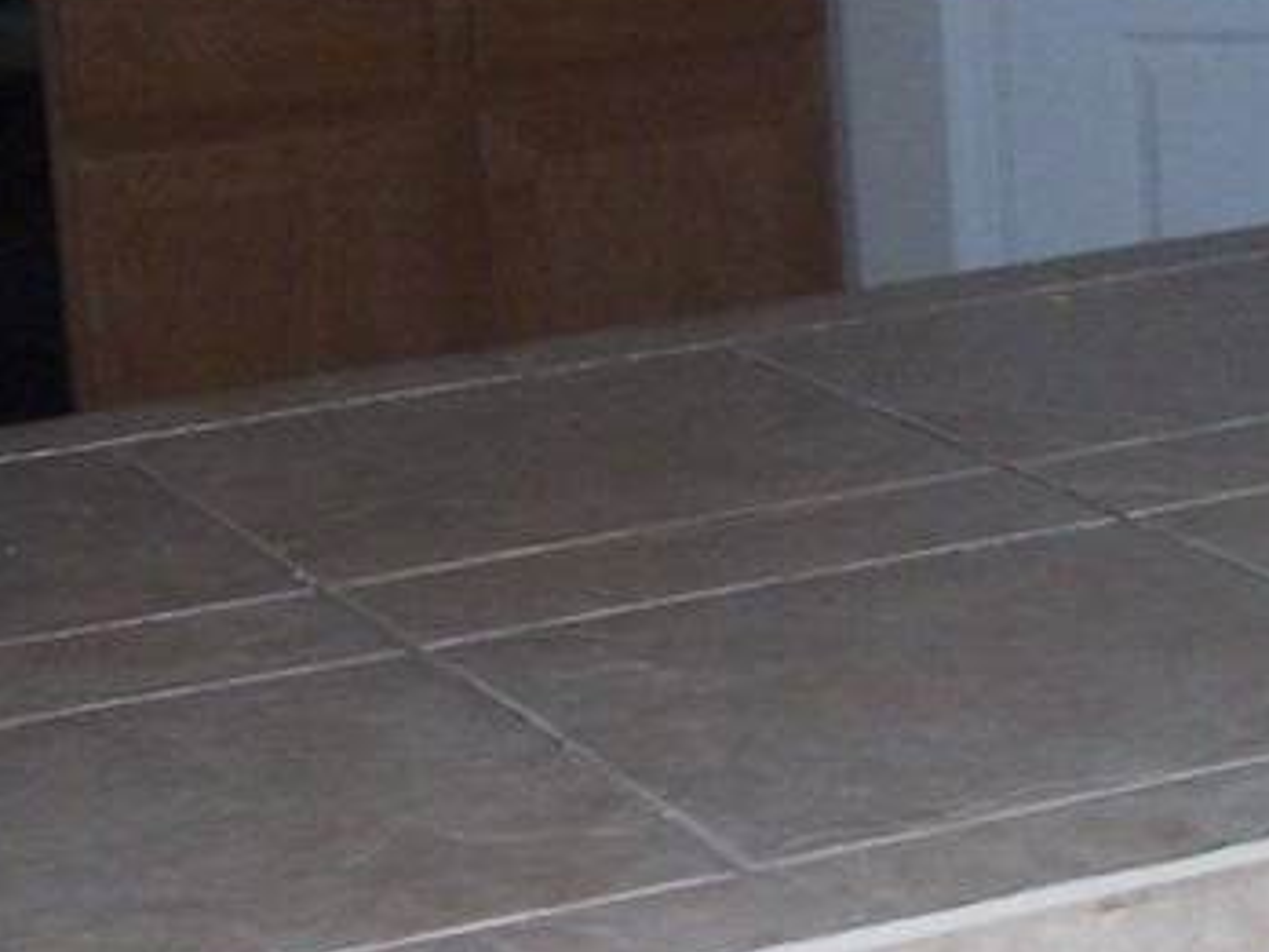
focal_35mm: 125
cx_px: 1134
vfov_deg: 11.8
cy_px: 295
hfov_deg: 15.6
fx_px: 4582
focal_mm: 5.6
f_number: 2.7
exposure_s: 1/60
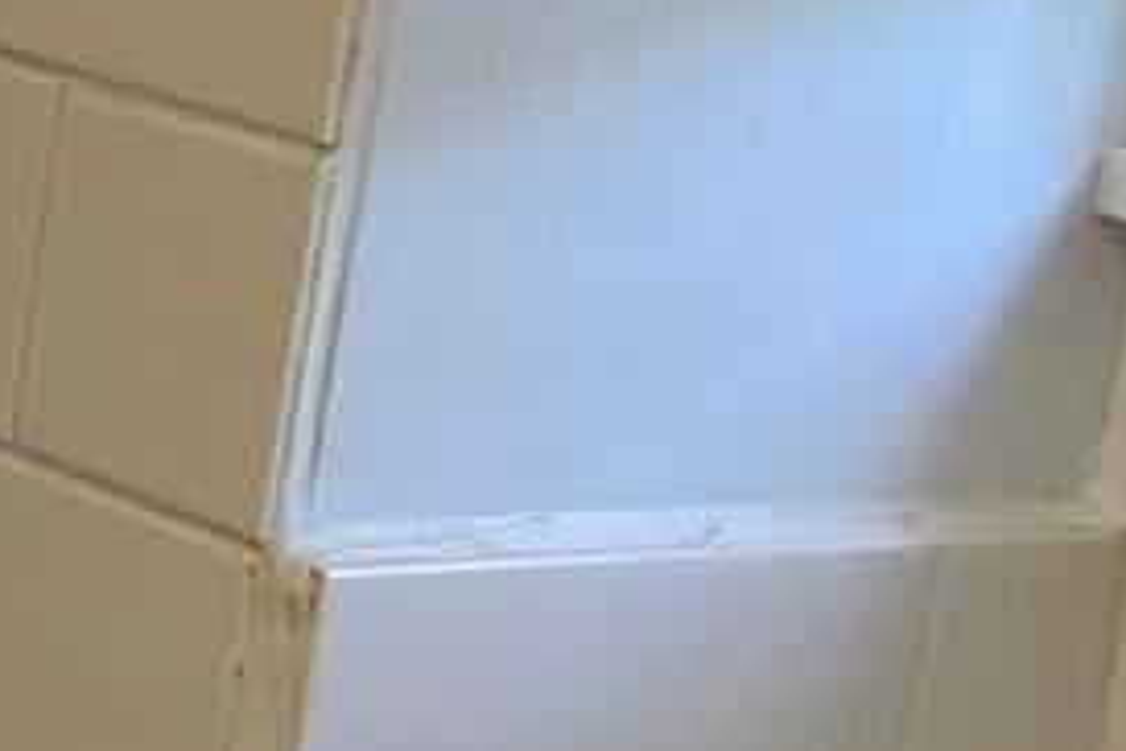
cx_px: -2000
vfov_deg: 6.8
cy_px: 611
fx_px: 6349
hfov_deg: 8.7
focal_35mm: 203
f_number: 1.6
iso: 160
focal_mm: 4.2
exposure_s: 1/60
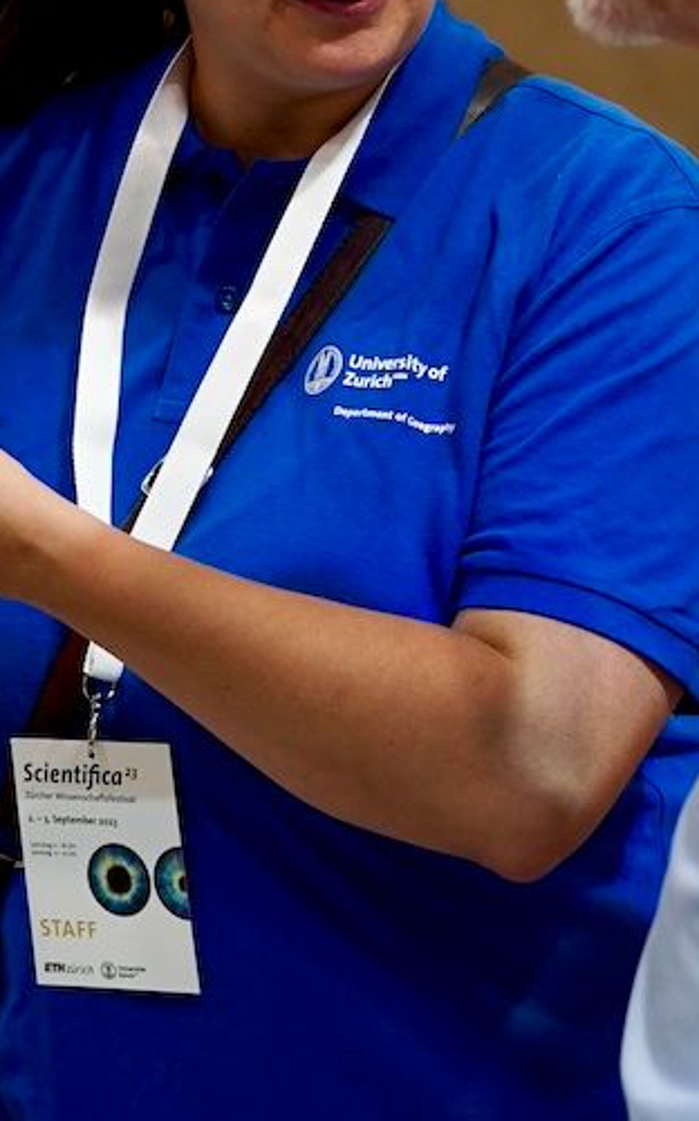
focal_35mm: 137
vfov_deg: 15.1
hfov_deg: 9.5
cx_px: 199
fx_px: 4181
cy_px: 193
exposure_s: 1/250
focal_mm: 35
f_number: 2
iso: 400
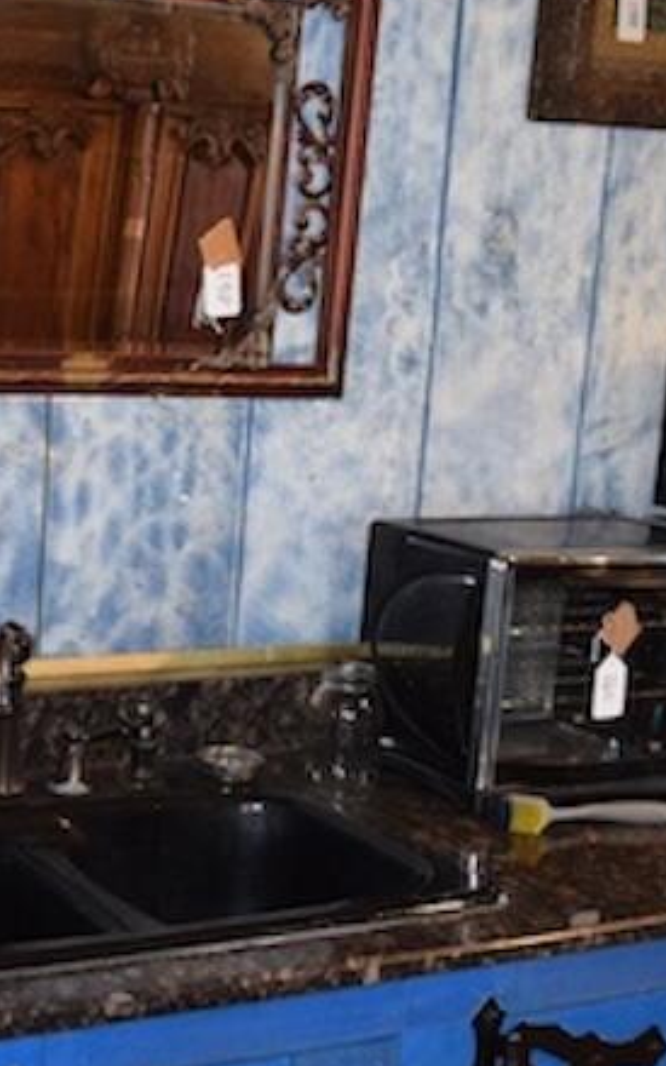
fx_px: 1859
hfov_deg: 20.0
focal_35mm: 64
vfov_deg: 31.9
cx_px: 111
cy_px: 636
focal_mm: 18
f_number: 3.5
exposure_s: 1/60
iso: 1600
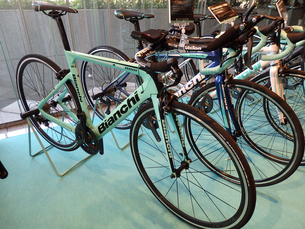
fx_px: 220
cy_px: 114
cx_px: 152
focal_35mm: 25
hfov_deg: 69.4
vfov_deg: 54.9
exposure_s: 1/50
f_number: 3
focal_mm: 4.5
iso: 125
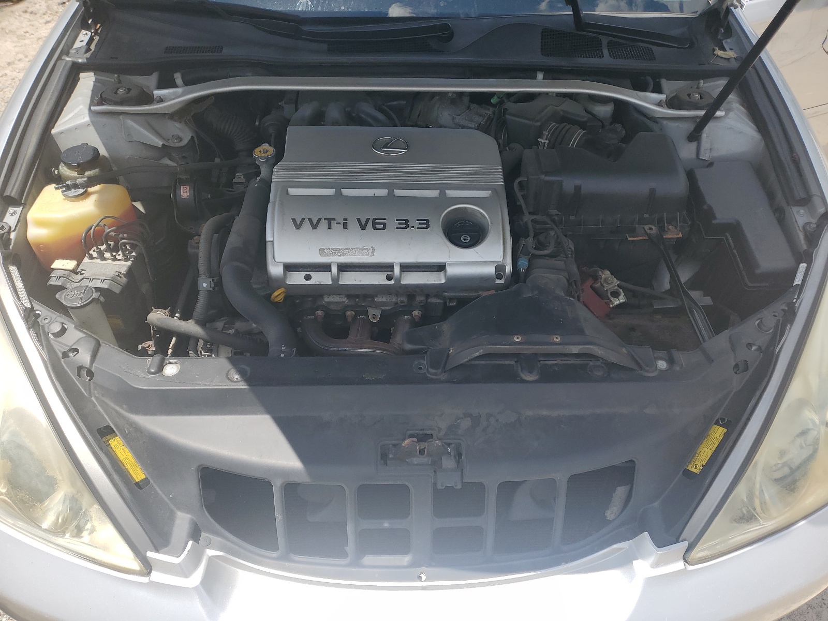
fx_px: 622
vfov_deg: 53.1
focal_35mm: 26
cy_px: 310
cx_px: 414
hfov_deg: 67.3
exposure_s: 1/2500
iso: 50
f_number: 1.5
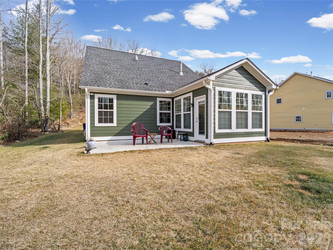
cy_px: 125
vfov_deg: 78.1
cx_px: 166
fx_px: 154
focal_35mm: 16
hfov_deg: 94.5
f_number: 5.6
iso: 400
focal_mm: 8
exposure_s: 1/250
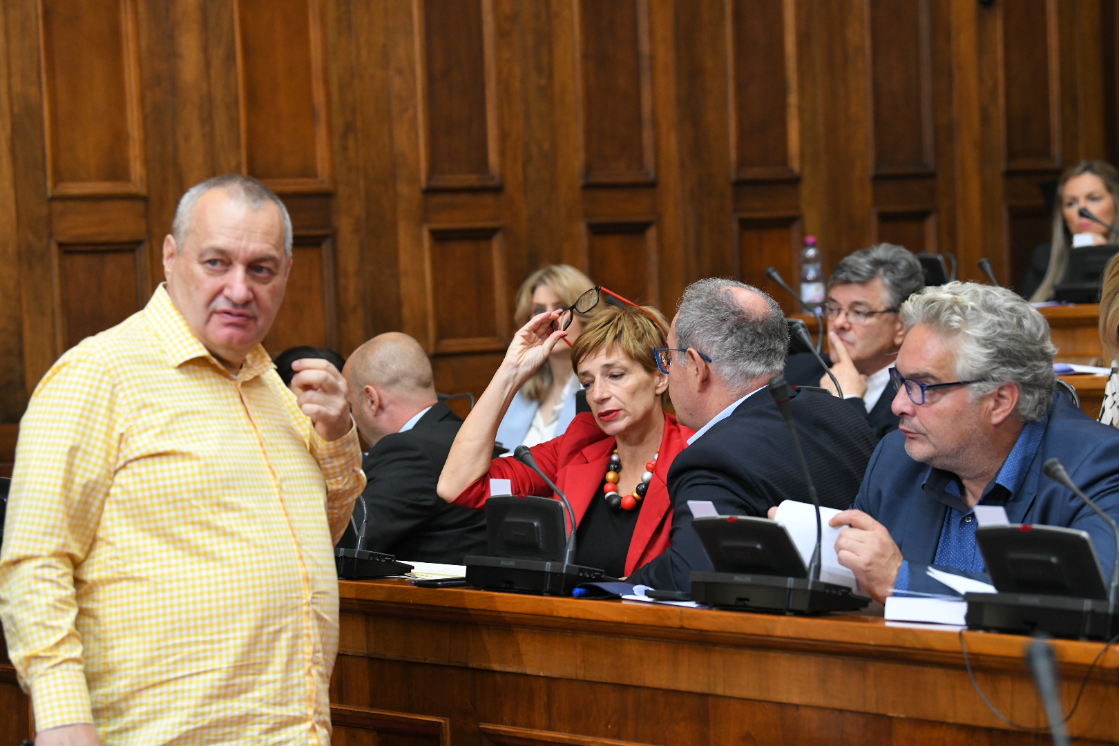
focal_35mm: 102
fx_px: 3170
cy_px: 373
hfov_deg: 20.0
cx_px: 560
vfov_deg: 13.4
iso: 3200
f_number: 4
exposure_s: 1/250
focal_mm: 102
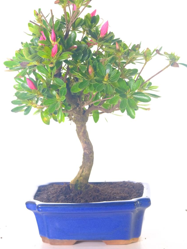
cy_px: 111
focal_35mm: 121
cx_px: 93
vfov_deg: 16.3
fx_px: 871
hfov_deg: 12.2
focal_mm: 74.1
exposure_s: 1/30
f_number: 8
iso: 2000
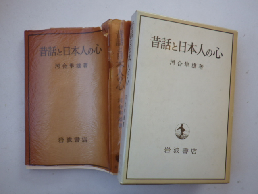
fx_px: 209
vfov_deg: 49.7
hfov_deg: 63.4
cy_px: 97
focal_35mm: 28
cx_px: 129
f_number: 3.5
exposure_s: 1/60
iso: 125
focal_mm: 5
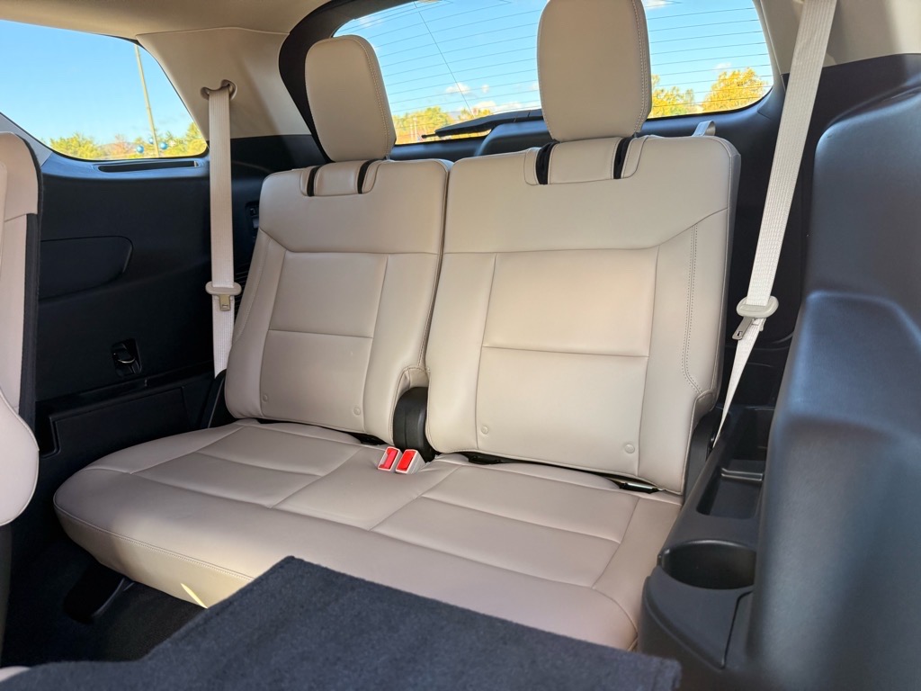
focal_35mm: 24
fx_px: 639
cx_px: 460
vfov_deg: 56.8
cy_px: 346
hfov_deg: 71.6
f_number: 1.78
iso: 160
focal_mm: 6.76
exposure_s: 1/121
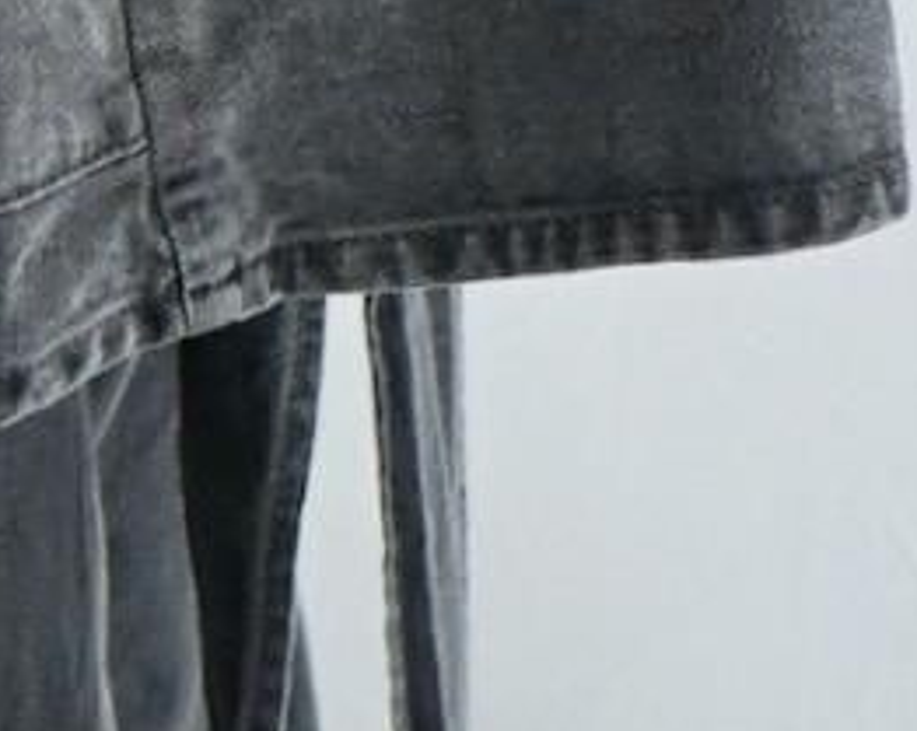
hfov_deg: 5.2
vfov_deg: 4.1
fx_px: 9976
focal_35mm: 368
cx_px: -150
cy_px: -1060
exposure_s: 1/160
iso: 500
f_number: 5
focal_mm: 57
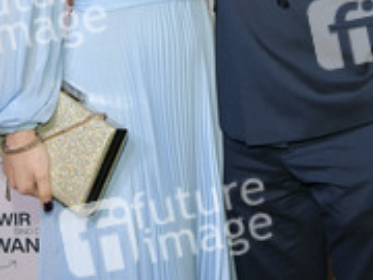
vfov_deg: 17.1
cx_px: 226
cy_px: -83
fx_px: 873
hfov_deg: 24.1
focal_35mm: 81
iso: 1250
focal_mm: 38
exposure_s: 1/200
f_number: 6.3
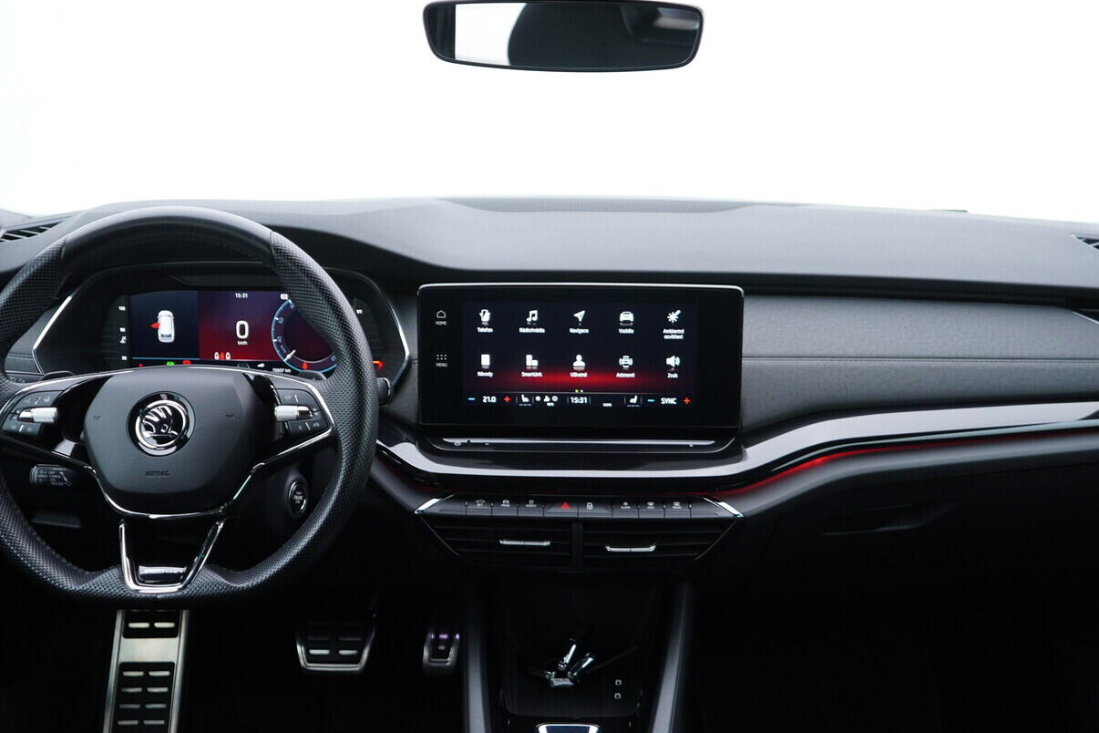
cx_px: 532
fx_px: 1313
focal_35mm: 43
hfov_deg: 45.4
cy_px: 421
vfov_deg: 31.1
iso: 200
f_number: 2.8
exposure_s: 1/40
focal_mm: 24
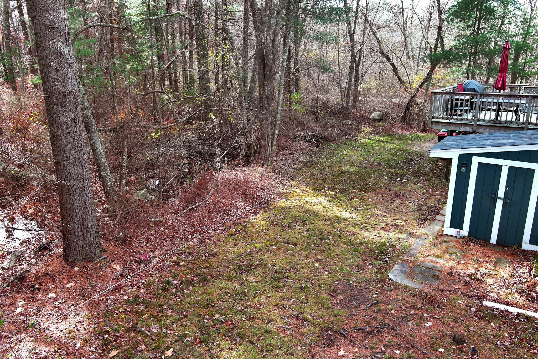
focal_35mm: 29
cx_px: 269
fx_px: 433
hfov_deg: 63.7
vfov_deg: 45.0
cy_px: 180
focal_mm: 10.57
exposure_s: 1/348
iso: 400
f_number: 2.8
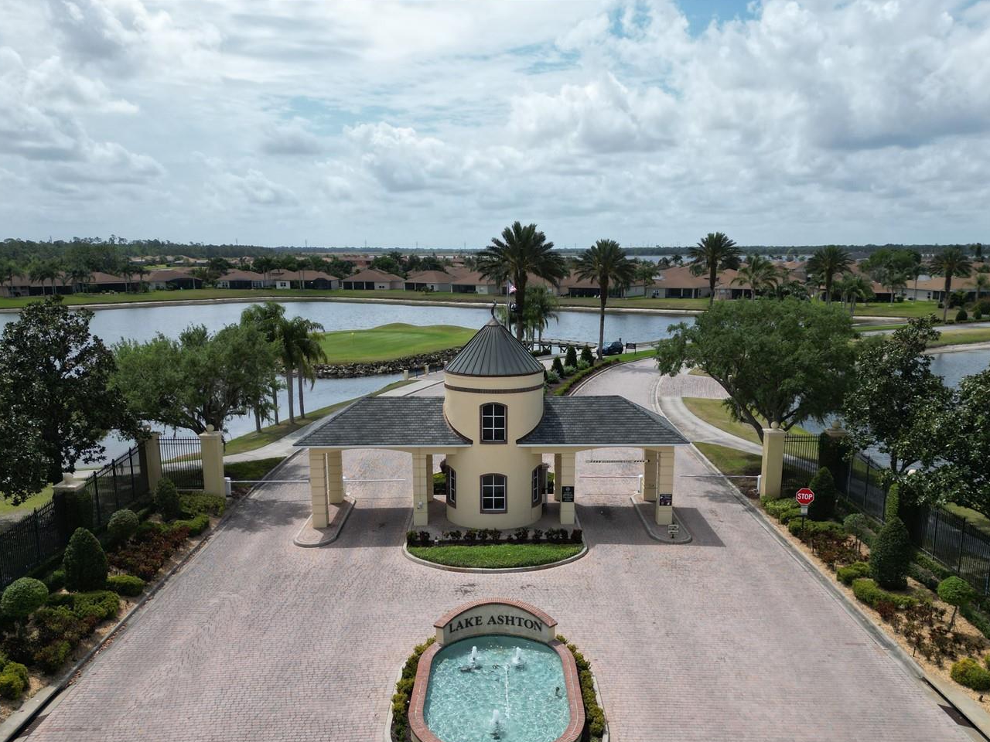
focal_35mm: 30
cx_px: 510
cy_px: 459
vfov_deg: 46.4
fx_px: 858
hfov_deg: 60.0
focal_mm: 6.72
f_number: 1.7
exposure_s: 1/5000
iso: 120
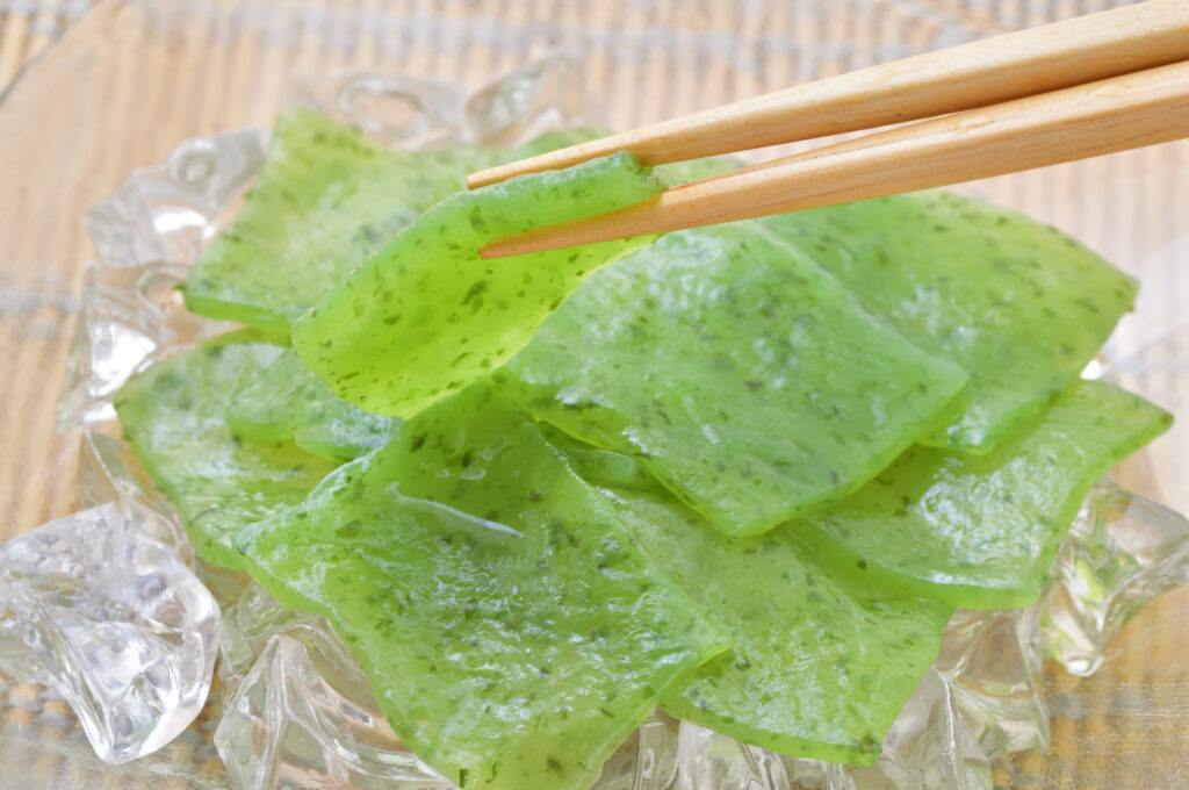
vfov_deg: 10.1
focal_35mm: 135
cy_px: 395
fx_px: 4453
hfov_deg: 15.2
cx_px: 594
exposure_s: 1/2.5
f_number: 16
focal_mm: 90
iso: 200
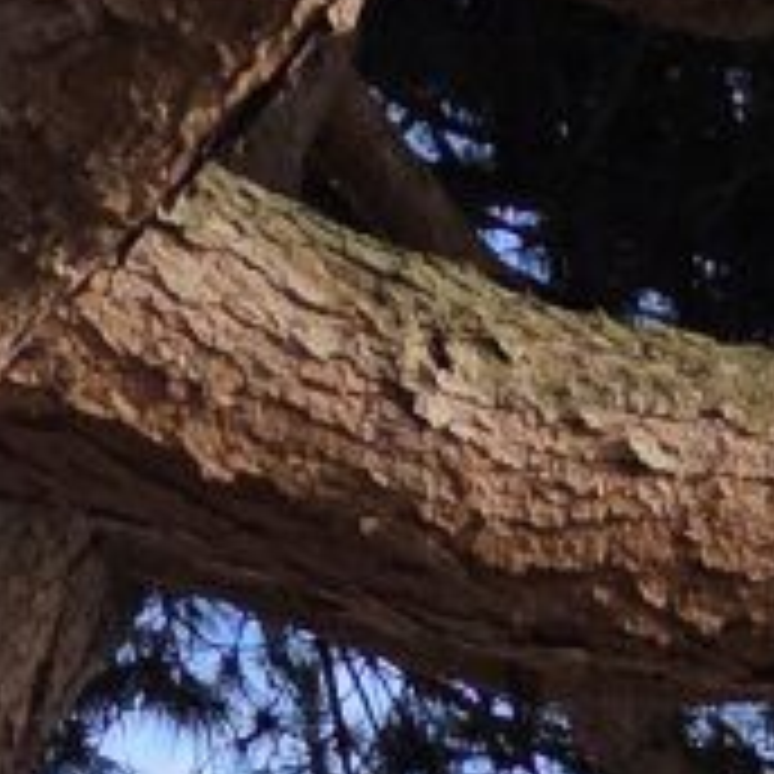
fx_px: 2429
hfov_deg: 15.2
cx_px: 1472
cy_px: 2358
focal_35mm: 96
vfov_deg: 11.0
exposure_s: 1/709
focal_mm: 2.2
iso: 50
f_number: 2.2
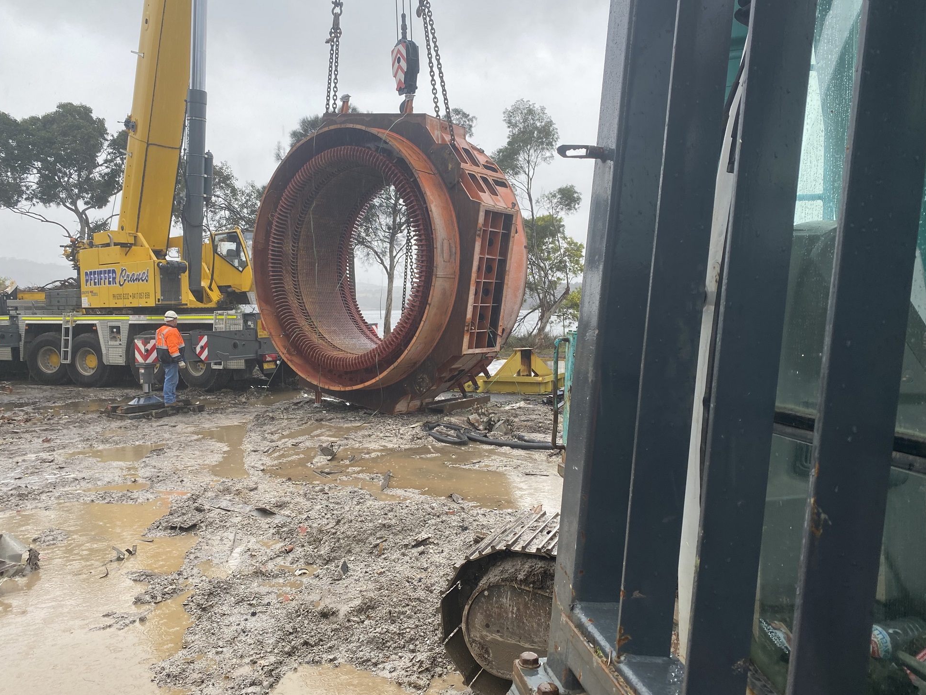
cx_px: 456
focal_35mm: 27
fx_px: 722
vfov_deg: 51.3
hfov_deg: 65.3
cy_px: 352
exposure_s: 1/151
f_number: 1.8
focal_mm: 4.25
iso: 32
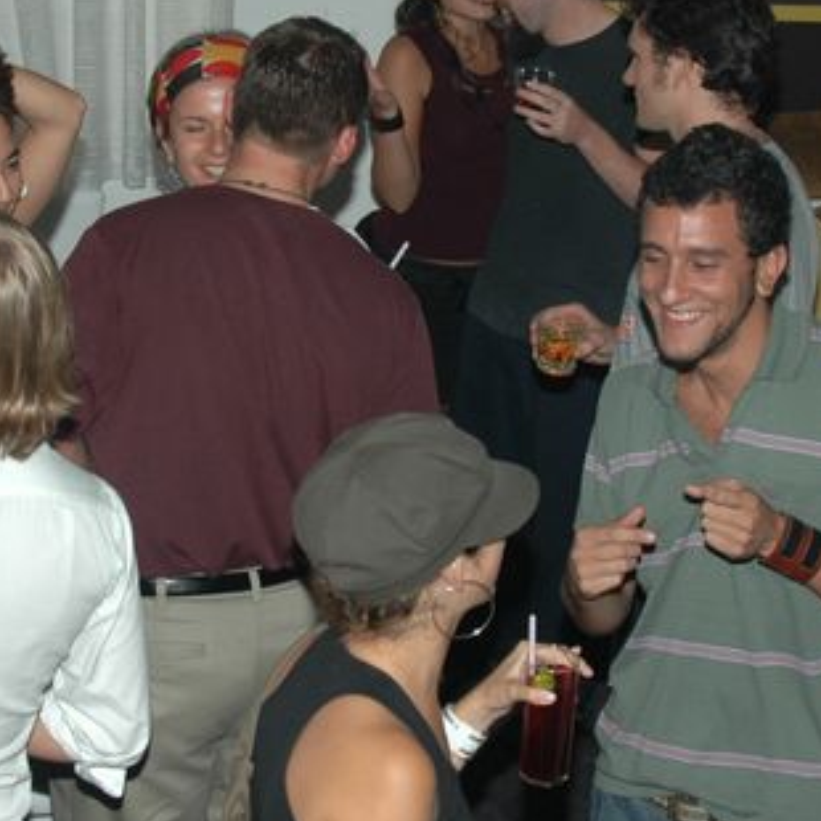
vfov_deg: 18.9
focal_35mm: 92
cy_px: 393
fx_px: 2469
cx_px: 392
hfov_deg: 18.9
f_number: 4
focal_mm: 28
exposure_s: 1/60
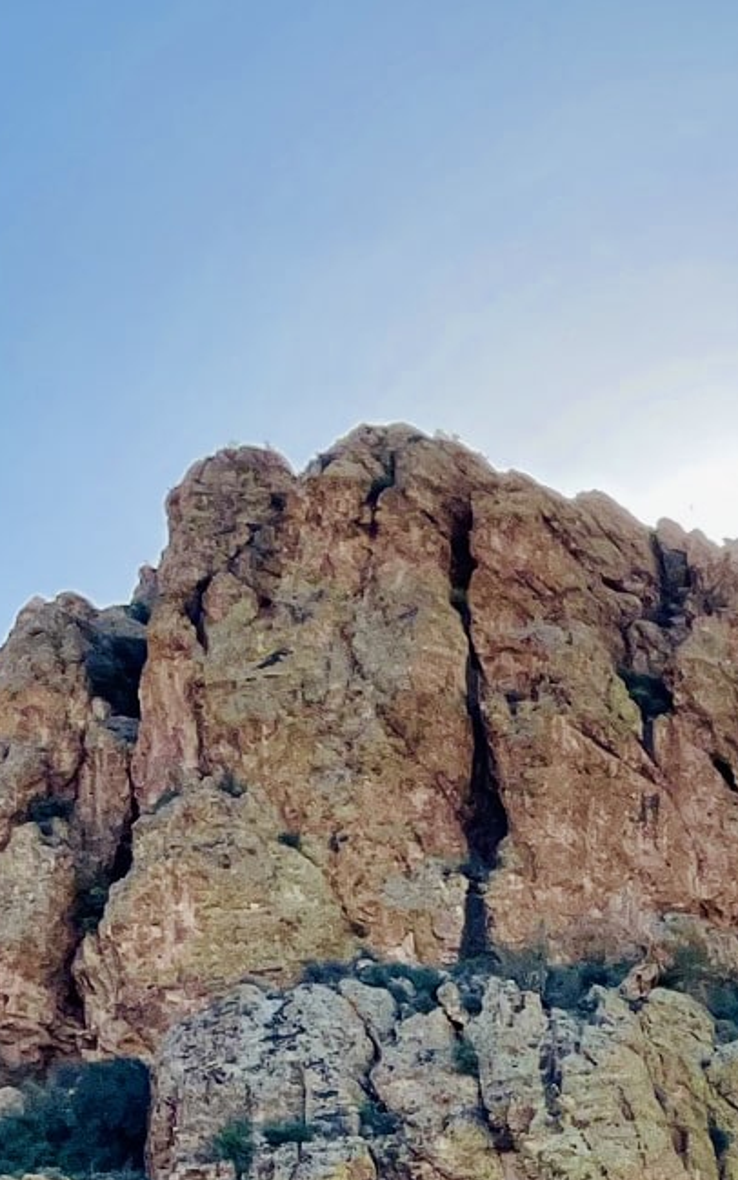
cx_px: 1376
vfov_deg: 20.1
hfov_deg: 13.3
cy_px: 1826
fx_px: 2798
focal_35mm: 87
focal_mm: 4.2
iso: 32
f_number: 1.6
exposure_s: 1/3861
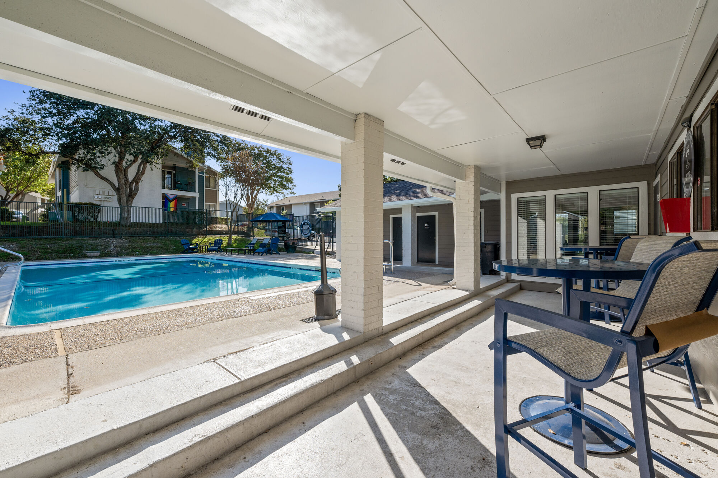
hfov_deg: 102.3
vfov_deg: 79.2
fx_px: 289
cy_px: 239
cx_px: 359
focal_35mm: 14
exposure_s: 1/800
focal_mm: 14.5
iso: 400
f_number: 8
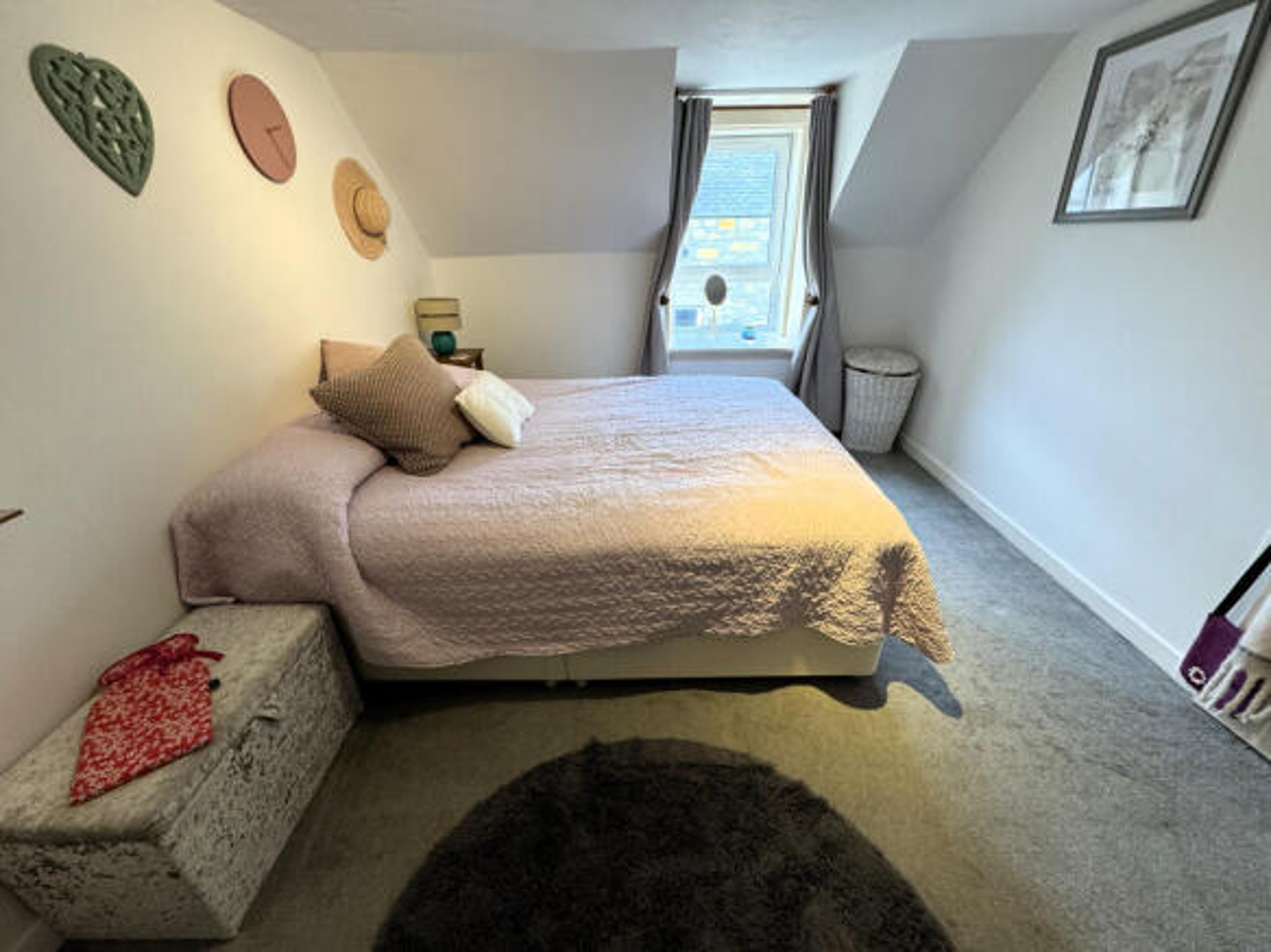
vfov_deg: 85.7
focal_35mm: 14
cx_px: 636
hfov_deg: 102.1
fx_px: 514
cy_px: 476
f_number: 2.2
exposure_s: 1/100
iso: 200
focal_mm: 2.22
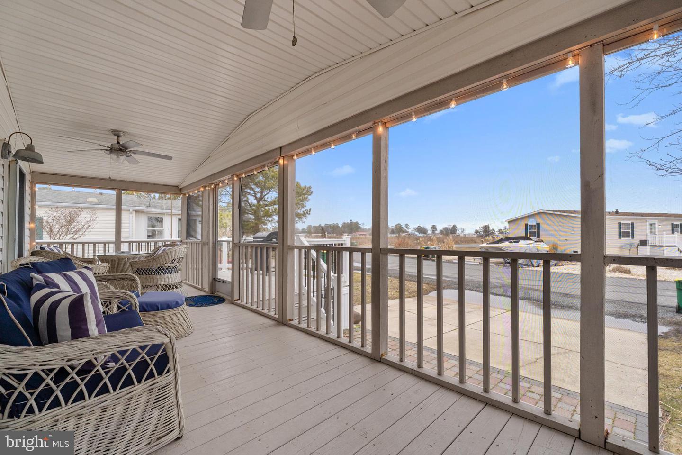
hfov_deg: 97.6
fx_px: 298
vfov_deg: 74.6
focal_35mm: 16
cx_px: 341
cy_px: 228
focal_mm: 10.5
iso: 200
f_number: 6.3
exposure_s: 1/250
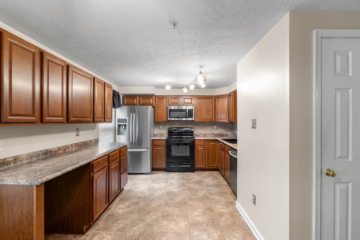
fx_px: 170
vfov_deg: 70.4
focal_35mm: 17
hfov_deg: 93.3
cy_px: 120
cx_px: 180
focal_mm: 16
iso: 640
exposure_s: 1.6
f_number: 8
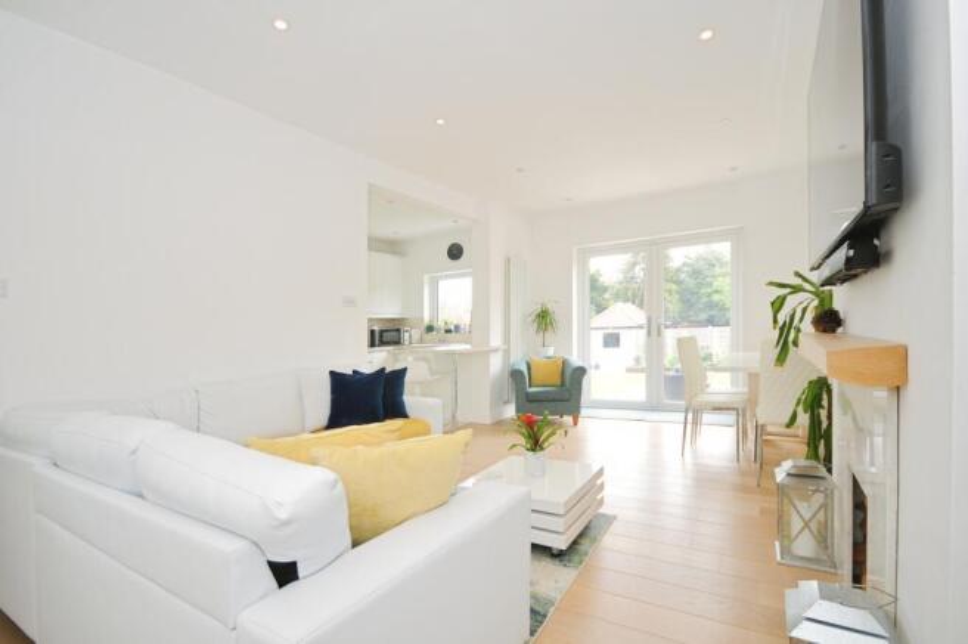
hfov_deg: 95.0
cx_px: 484
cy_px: 322
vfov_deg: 71.9
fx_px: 443
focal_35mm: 16
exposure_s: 1/60
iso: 500
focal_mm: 11
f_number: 5.6
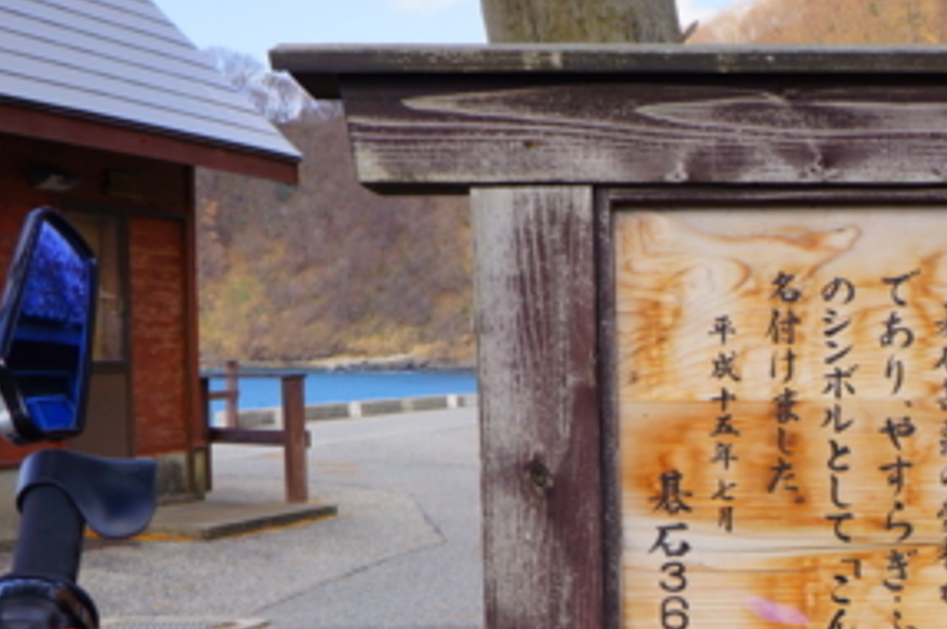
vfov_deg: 16.0
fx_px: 2207
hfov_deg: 23.2
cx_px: 940
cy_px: 584
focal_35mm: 84
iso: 100
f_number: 7.1
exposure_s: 1/200
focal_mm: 20
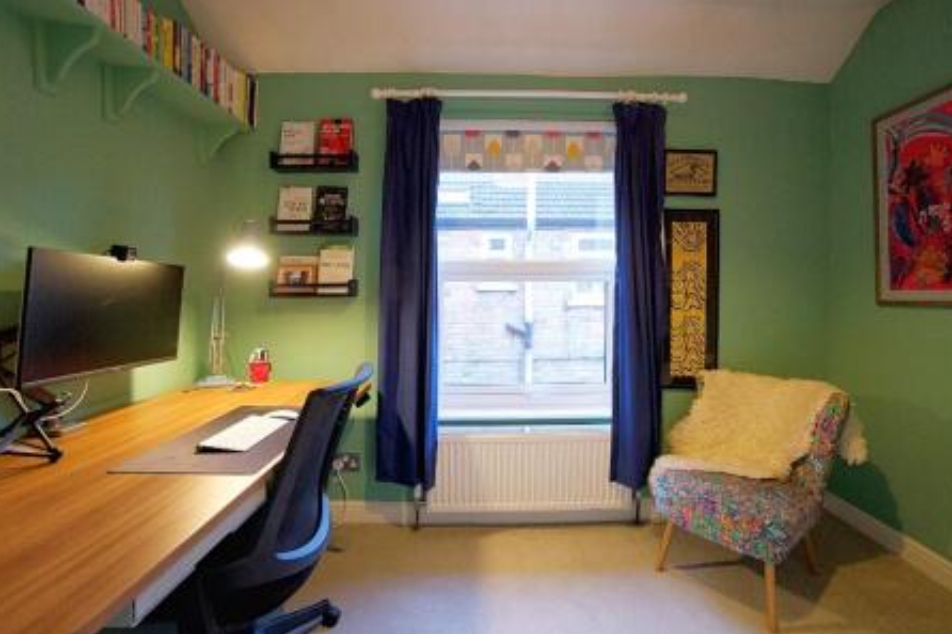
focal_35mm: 16
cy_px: 302
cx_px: 495
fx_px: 423
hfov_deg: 96.7
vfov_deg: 73.7
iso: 3200
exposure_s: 1/160
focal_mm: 10
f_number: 4
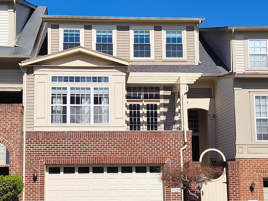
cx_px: 115
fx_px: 465
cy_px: 117
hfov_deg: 32.1
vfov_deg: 24.4
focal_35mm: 60
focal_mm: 6.18
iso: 50
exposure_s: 1/1868
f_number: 1.65
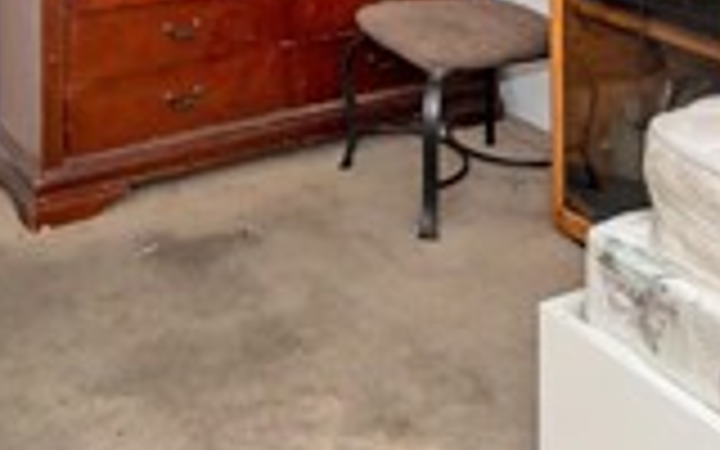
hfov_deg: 33.5
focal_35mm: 61
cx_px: 338
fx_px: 1197
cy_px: -331
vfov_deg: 17.7
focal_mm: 10
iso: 320
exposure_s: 1/160
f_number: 3.5
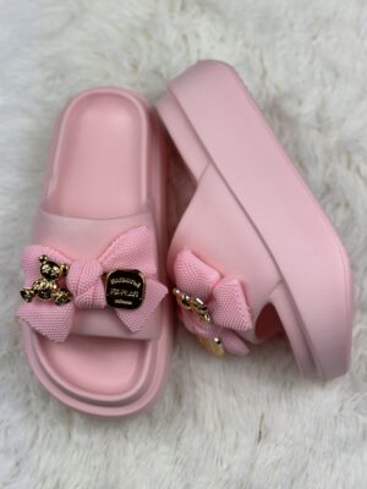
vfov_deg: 39.7
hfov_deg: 30.3
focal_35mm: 48
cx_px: 184
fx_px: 679
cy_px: 244
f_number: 1.78
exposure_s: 1/2114
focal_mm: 6.86
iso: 80
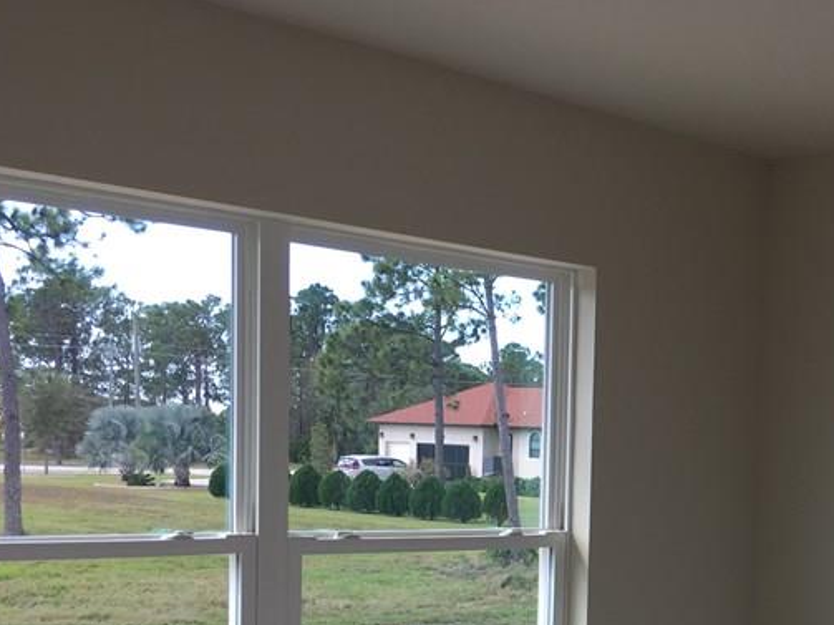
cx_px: 778
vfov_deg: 24.0
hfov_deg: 31.0
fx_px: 1421
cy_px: 582
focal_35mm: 59
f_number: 2.2
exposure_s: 1/184
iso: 25
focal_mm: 4.15
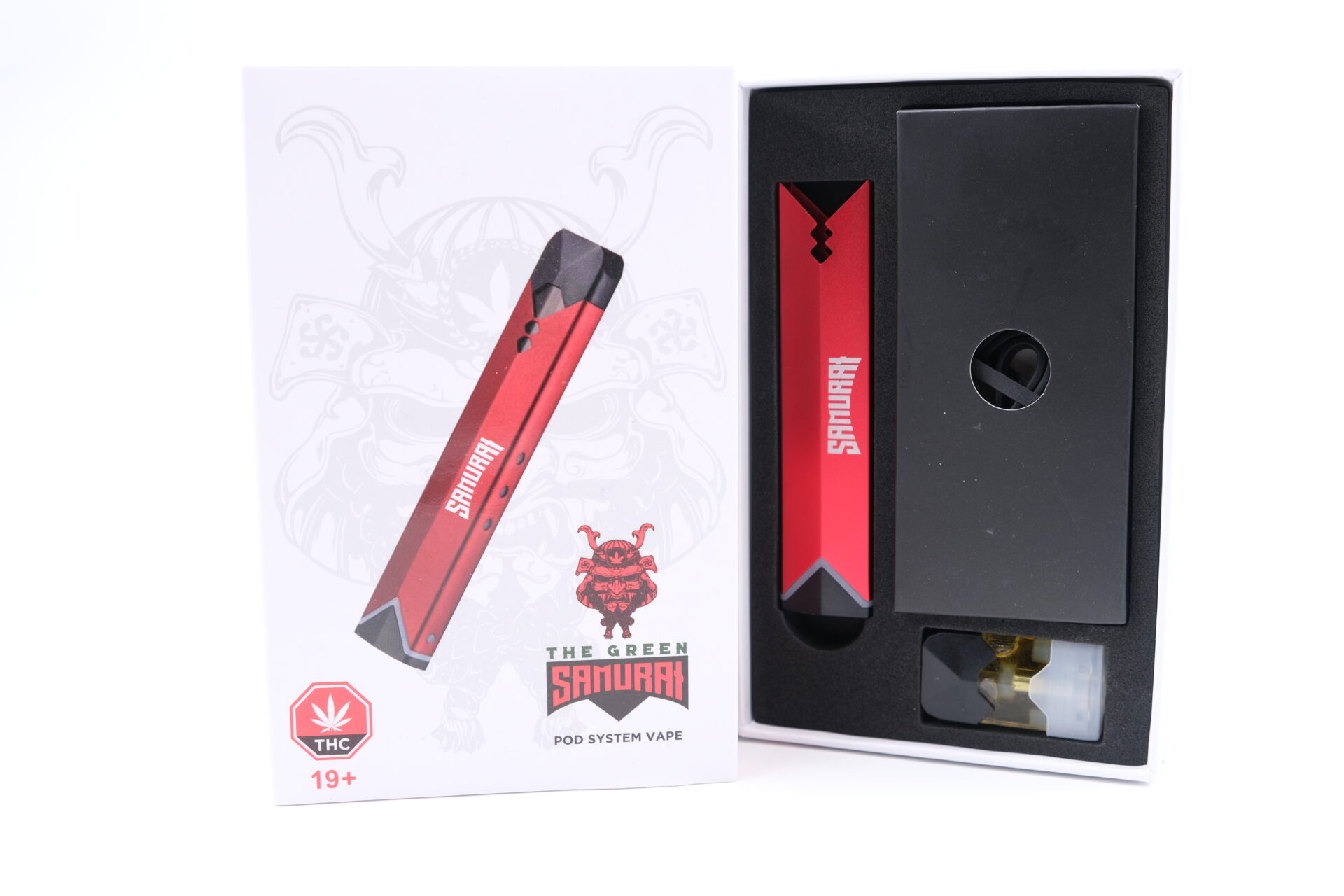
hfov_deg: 46.4
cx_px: 672
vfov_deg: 31.9
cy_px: 448
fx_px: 1568
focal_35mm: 42
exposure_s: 1/80
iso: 160
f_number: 5
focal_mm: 27.7
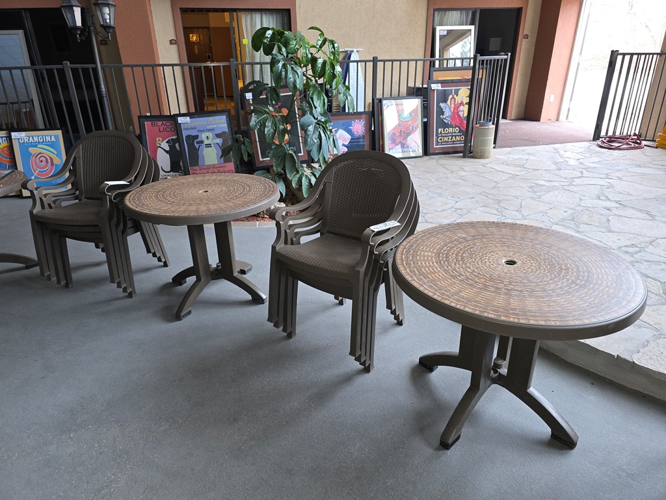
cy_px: 250
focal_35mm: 23
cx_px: 333
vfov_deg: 58.9
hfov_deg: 73.9
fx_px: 443
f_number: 1.7
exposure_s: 1/24
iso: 160
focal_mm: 6.3
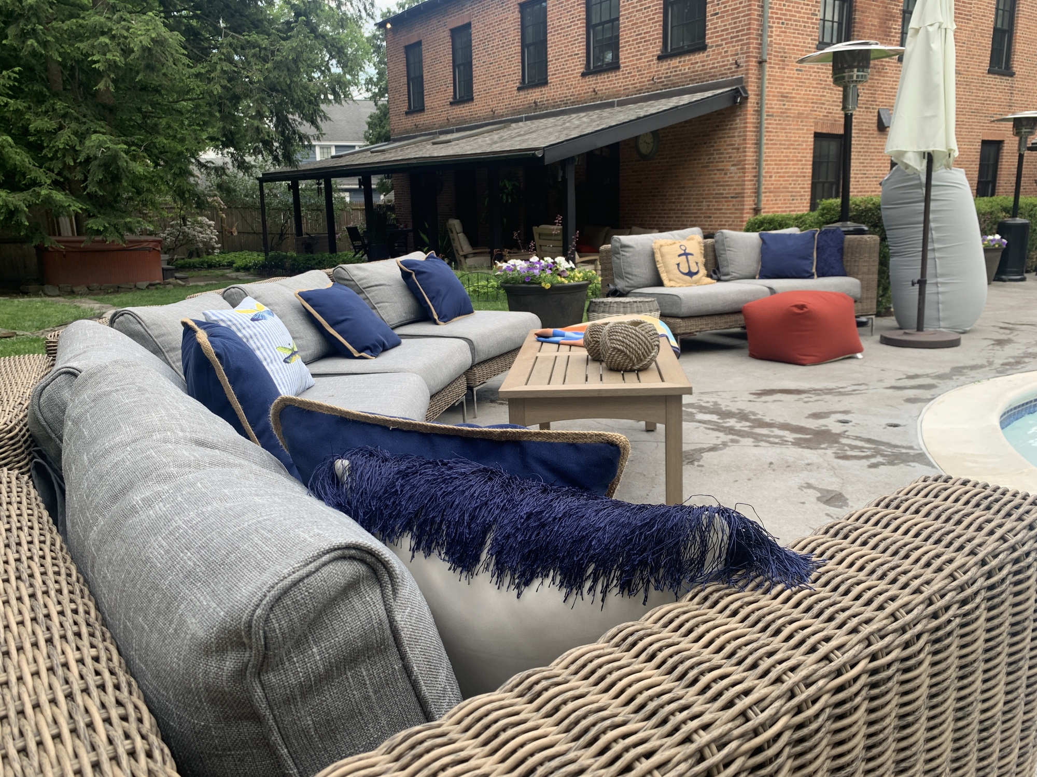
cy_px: 388
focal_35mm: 26
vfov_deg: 53.1
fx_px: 779
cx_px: 518
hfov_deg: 67.3
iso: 25
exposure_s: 1/167
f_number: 1.8
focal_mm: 4.25
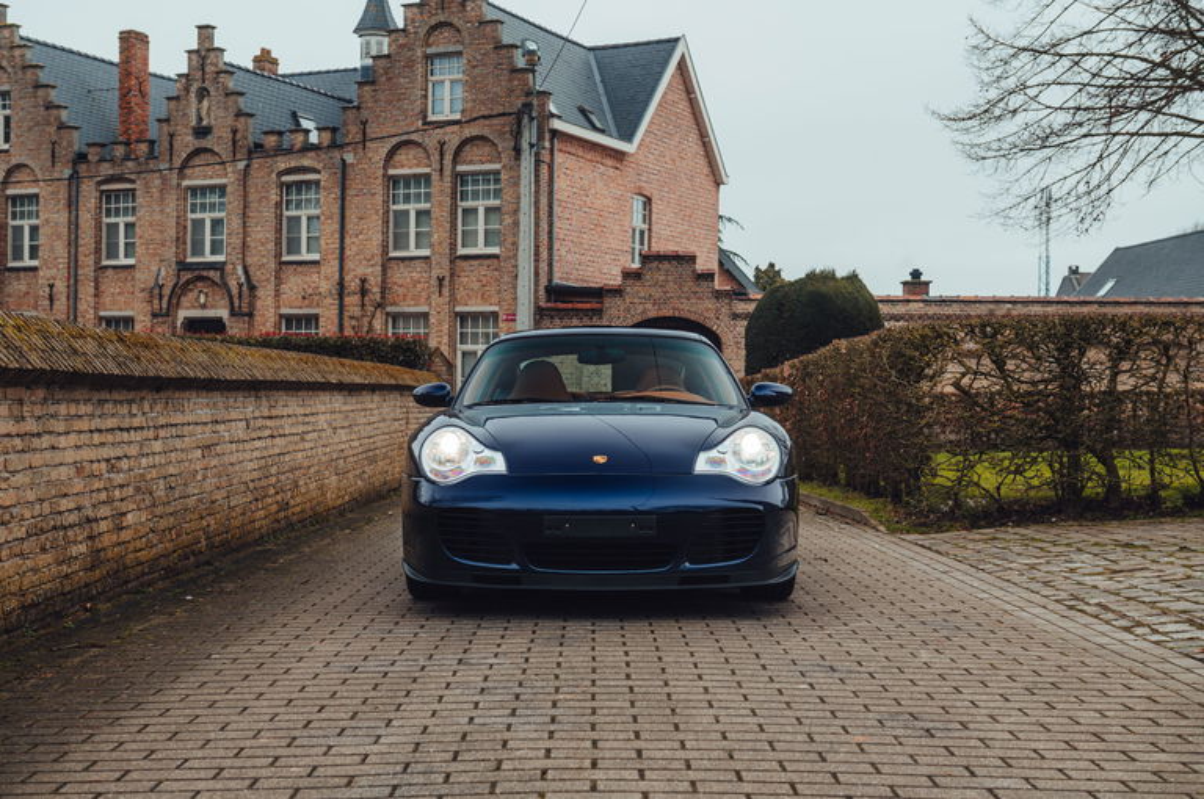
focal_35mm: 48
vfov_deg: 28.0
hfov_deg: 41.2
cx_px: 602
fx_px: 1603
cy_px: 400
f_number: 5.6
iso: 400
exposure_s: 1/200
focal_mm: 48
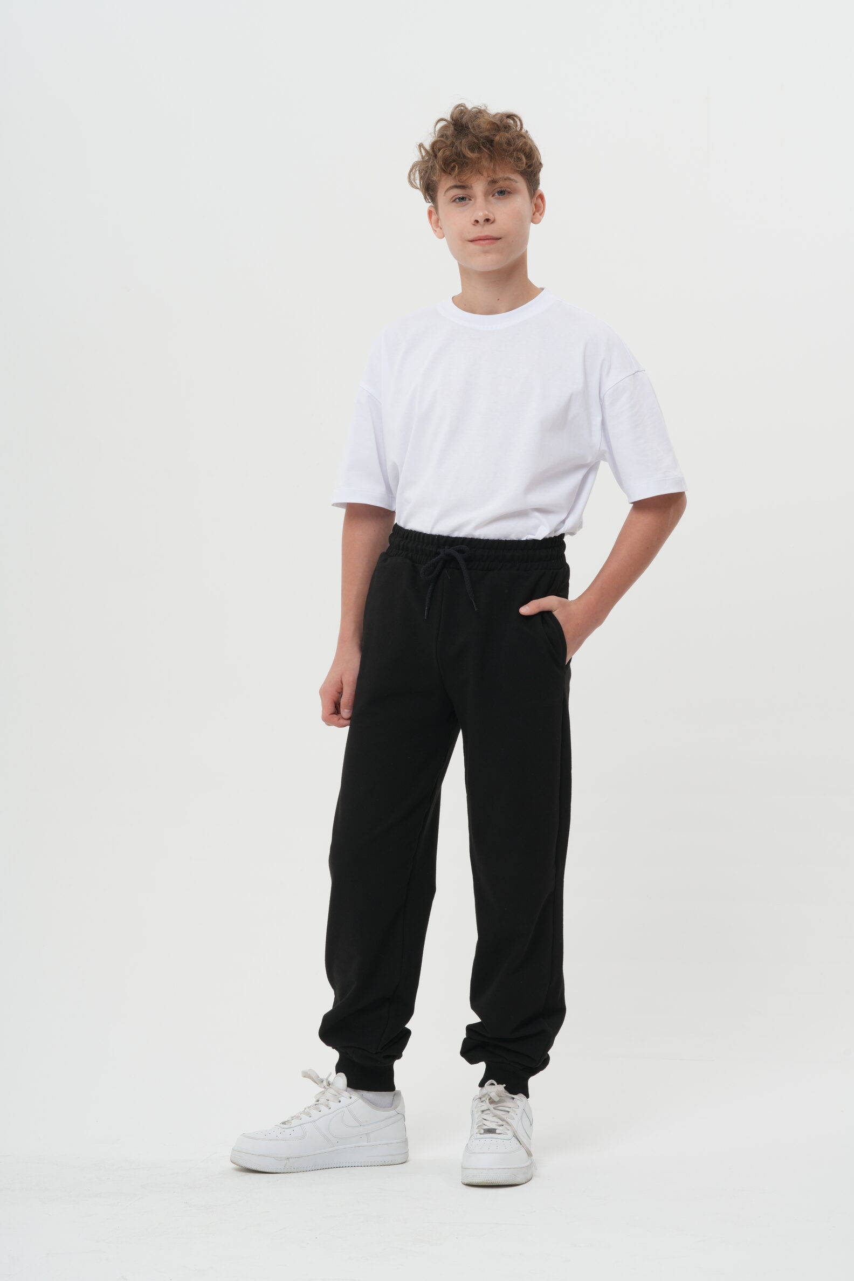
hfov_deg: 19.5
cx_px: 427
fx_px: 2491
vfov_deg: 28.8
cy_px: 640
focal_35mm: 70
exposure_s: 1/125
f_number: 16
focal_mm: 70
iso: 160
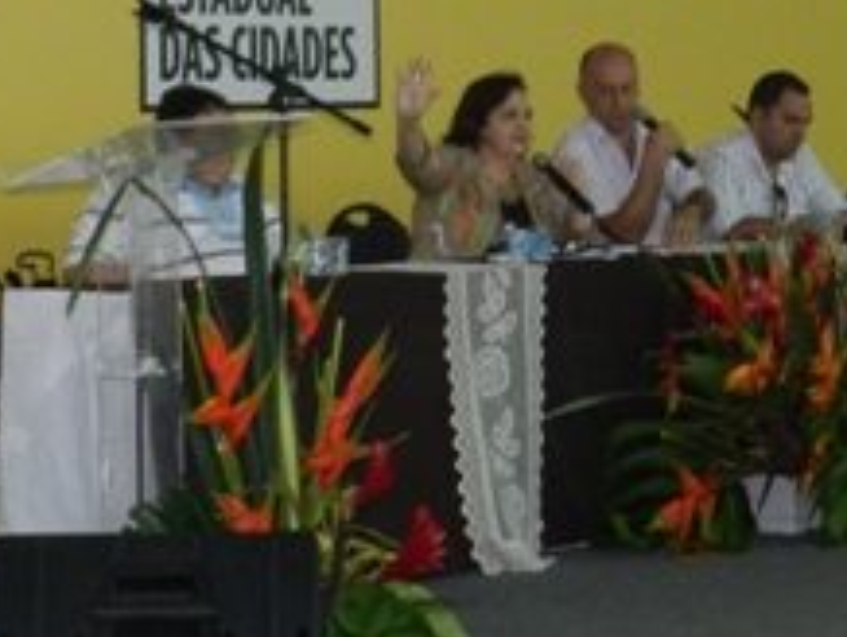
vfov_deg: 10.7
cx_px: 443
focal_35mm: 135
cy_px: -287
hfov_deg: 14.6
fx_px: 3307
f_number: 4.2
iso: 560
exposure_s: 1/30
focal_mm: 8.1
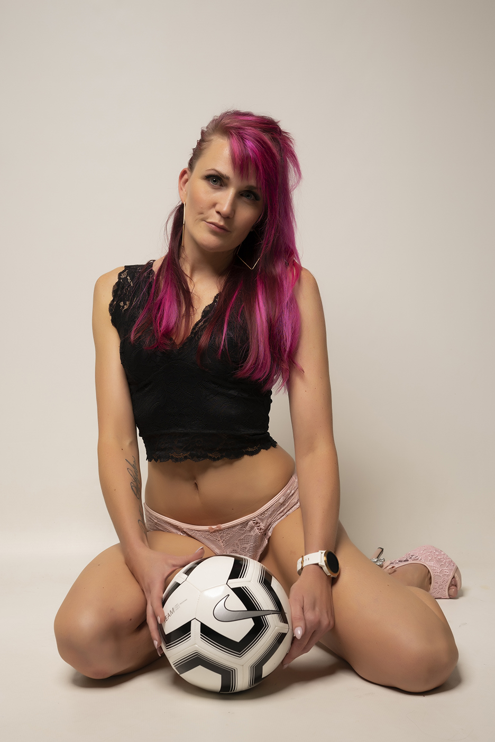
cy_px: 420
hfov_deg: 23.8
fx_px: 1176
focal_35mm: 57
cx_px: 258
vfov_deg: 35.0
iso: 125
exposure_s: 1/200
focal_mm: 50
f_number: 5.6
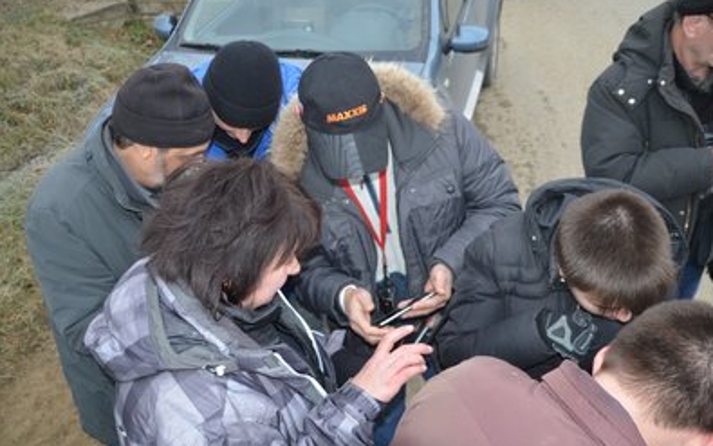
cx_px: 359
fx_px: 661
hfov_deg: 56.7
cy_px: 230
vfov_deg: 37.3
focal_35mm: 34
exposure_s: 1/200
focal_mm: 22
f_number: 3.8
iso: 200
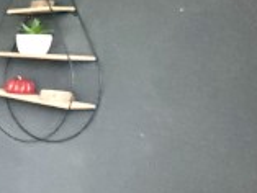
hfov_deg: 20.9
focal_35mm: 57
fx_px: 424
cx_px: -221
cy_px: 70
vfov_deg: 25.6
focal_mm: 2.22
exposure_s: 1/60
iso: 1000
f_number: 2.2
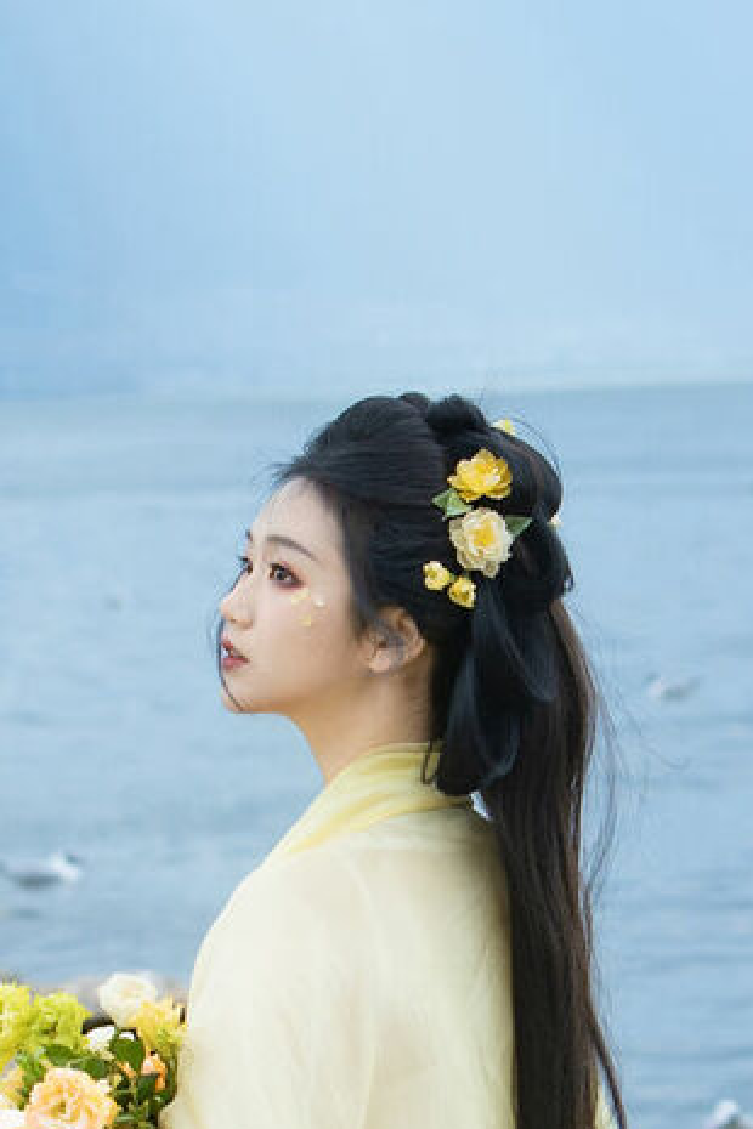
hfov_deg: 5.8
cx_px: 576
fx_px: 7435
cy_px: 802
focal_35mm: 237
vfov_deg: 8.7
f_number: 5
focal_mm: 70
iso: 200
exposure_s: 1/320
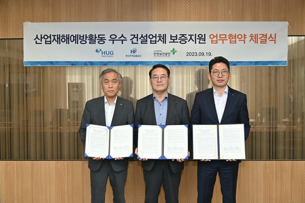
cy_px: 102
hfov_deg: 54.5
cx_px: 152
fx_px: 296
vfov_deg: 37.8
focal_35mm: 35
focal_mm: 35
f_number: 4.5
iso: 1600
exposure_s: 1/200
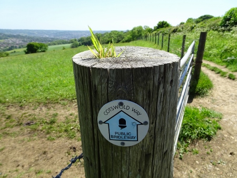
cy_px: 89
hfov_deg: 71.6
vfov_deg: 56.9
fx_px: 164
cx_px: 118
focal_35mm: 24
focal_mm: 4.1
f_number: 3.5
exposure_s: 1/500
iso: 80
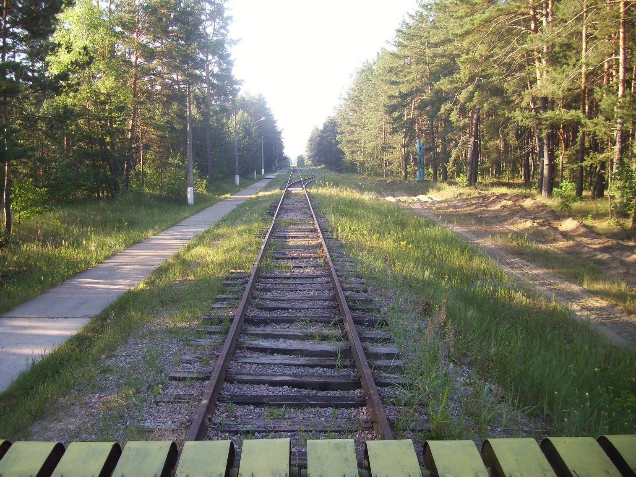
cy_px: 238
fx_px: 625
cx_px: 318
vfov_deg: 41.8
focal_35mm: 34
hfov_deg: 54.0
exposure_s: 1/100
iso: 80
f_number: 2.9
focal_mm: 5.7
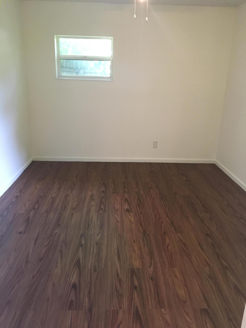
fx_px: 275
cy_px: 164
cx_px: 123
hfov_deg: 48.2
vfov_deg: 61.7
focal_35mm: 29
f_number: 2.2
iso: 200
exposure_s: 1/30
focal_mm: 4.15
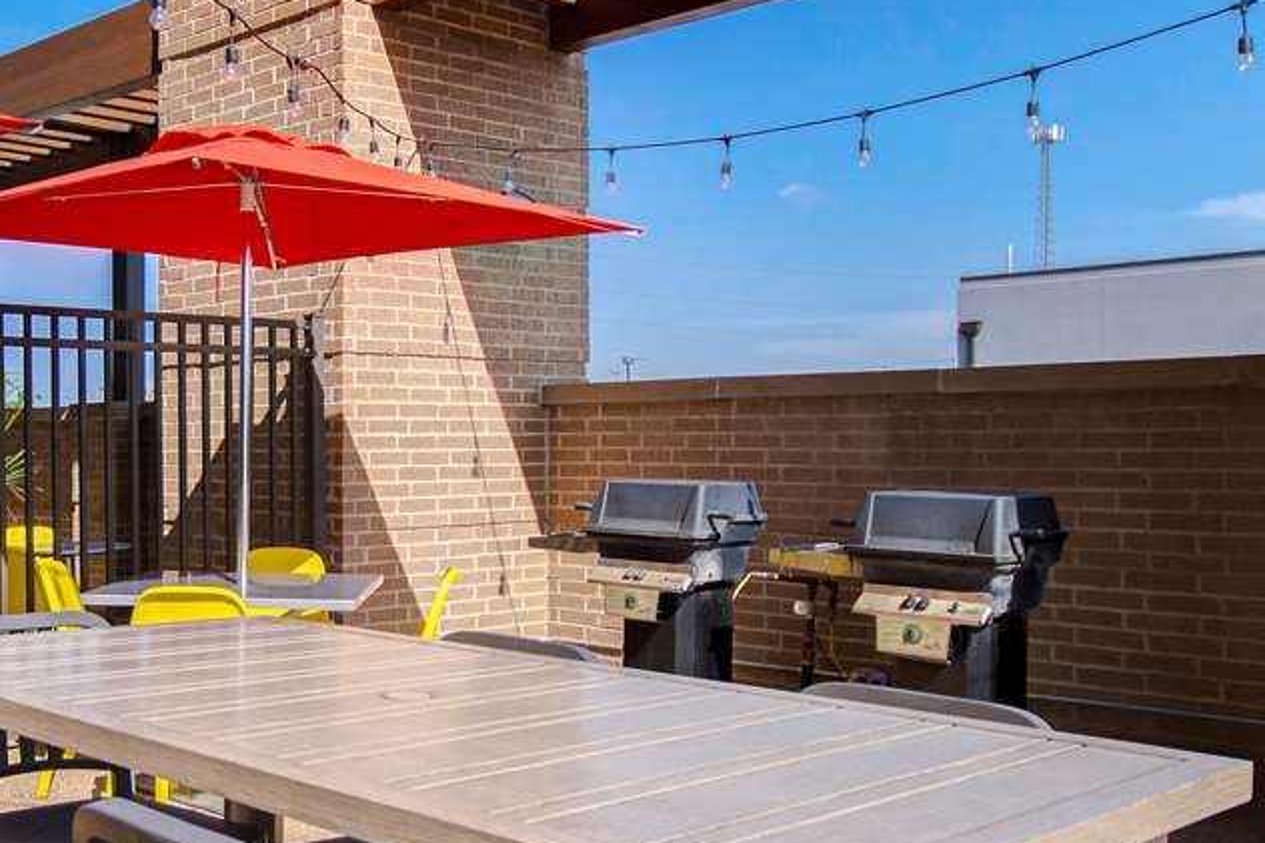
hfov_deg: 47.5
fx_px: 1377
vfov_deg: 33.5
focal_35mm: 39
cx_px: 316
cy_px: 607
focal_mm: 11
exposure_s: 1/4000
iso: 250
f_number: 4.2
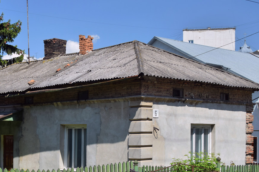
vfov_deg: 22.5
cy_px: 127
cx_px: 92
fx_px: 430
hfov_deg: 33.3
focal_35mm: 60
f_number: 6.3
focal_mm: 27
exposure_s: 1/250
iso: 100
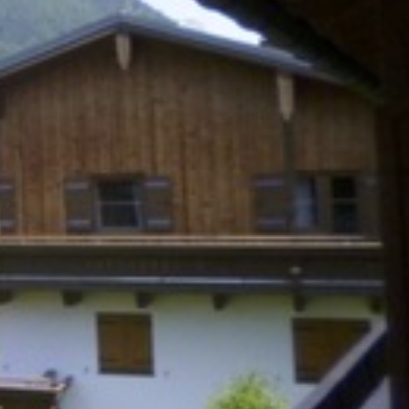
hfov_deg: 14.0
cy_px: 82
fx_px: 1283
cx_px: -505
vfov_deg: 18.0
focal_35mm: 96
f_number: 2.5
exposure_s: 1/800
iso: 160
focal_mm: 4.3
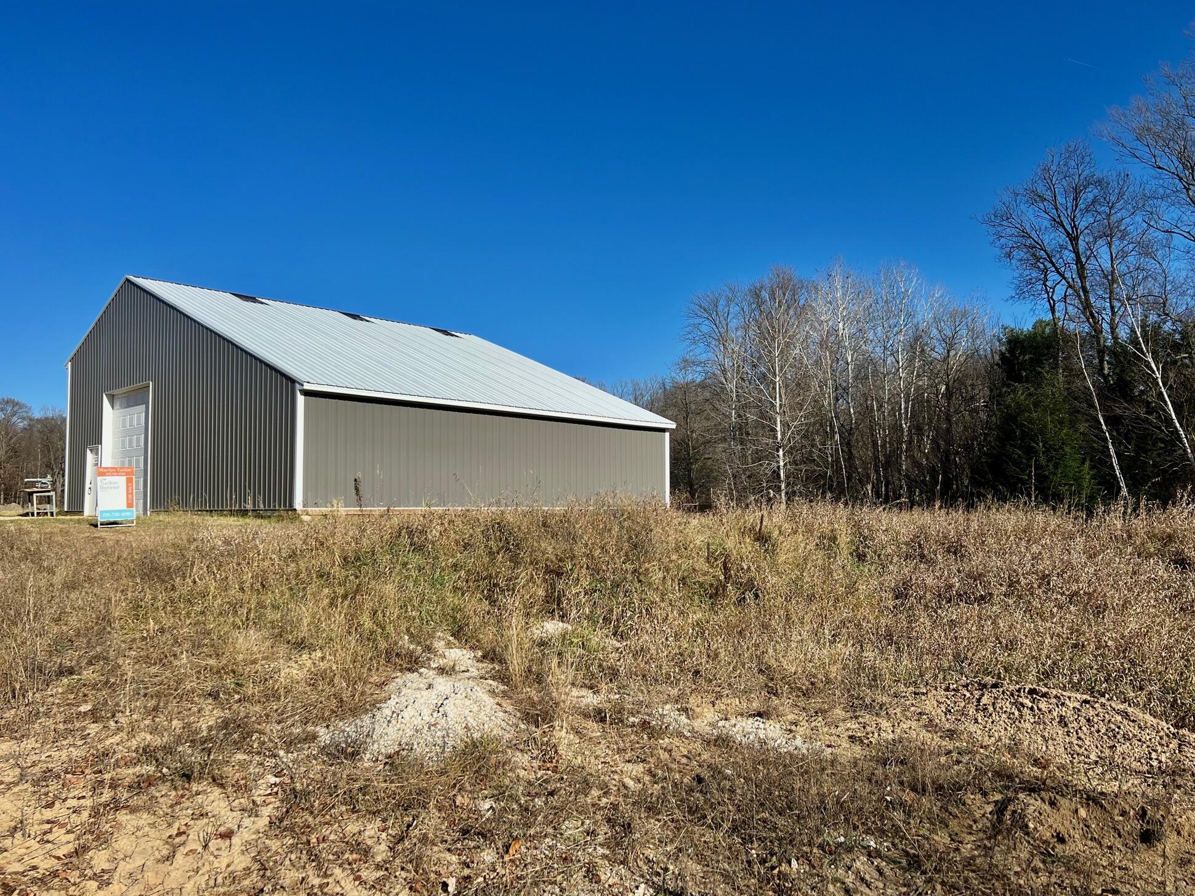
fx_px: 932
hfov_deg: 65.3
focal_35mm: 27
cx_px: 601
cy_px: 463
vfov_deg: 51.3
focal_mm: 5.7
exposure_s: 1/4115
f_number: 1.5
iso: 50
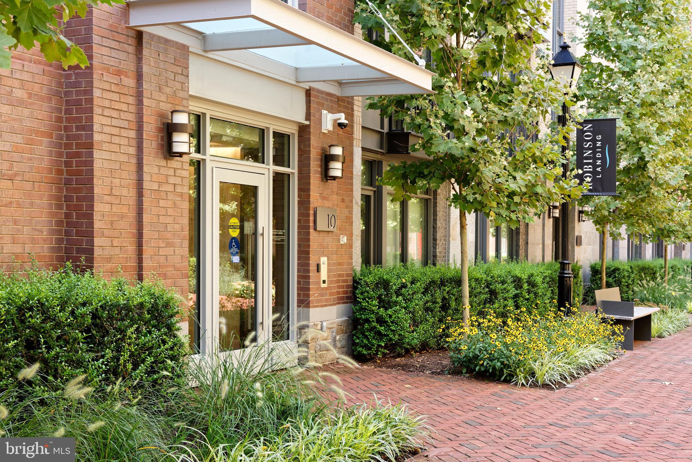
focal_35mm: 46
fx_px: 884
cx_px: 346
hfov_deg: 42.7
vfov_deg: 29.3
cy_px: 231
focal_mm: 46
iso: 500
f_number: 8
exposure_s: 1/80
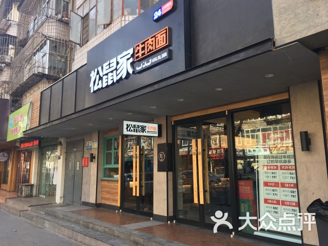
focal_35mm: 29
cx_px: 164
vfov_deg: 48.2
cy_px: 123
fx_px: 275
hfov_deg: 61.7
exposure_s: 1/100
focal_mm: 4.15
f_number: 2.2
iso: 25
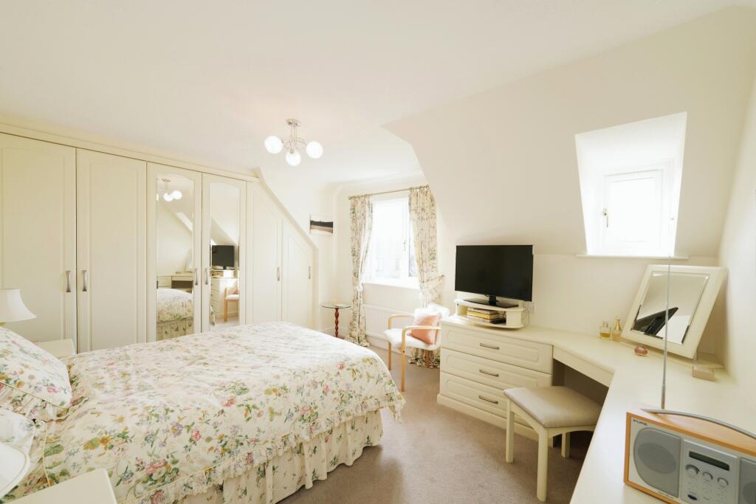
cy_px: 252
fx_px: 294
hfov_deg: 104.2
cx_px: 378
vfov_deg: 81.2
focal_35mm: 14
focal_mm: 14
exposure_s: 1/20
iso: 200
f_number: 7.1
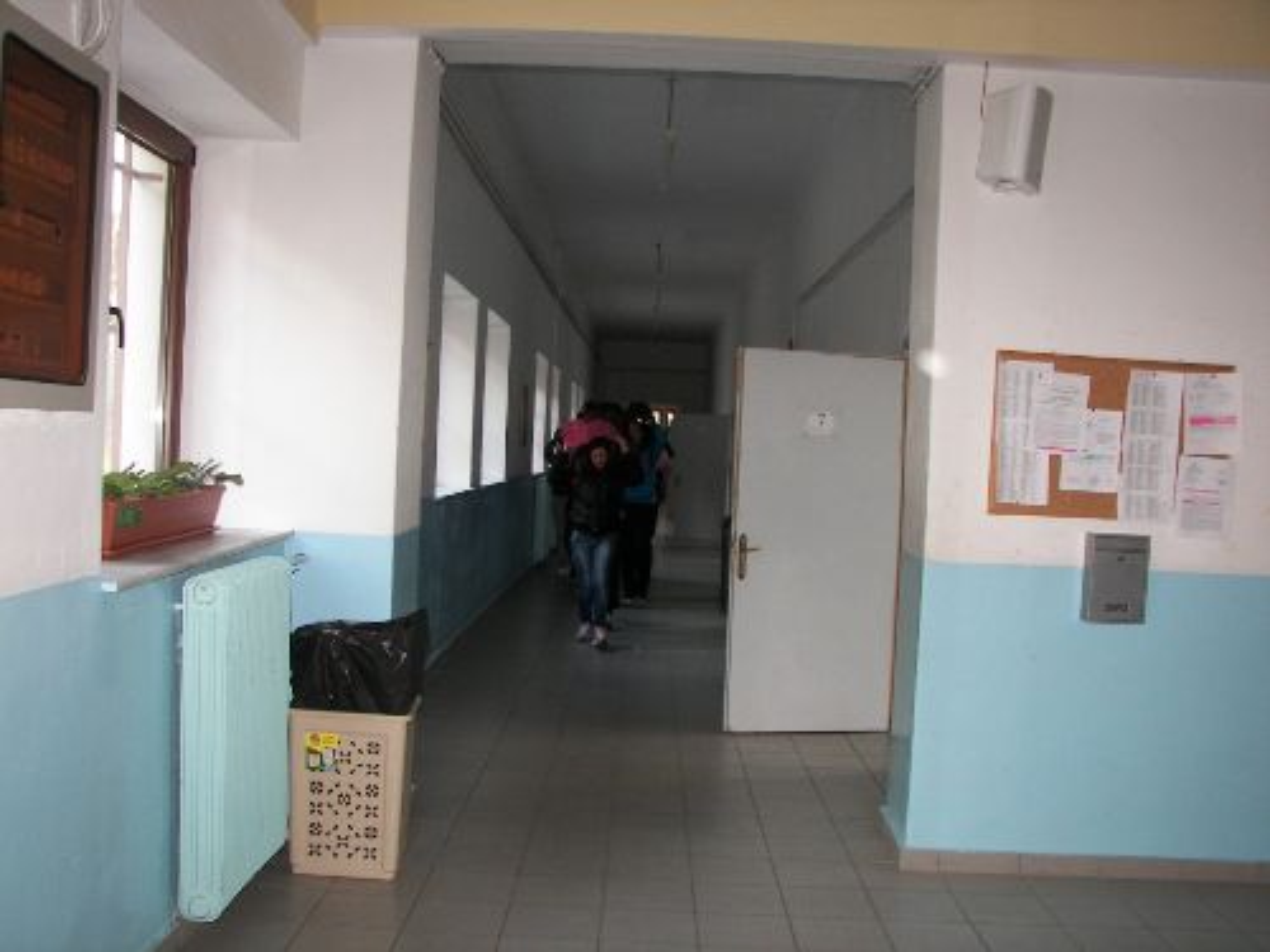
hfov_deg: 51.4
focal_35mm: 36
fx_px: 1321
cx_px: 635
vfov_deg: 39.7
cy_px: 476
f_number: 2.8
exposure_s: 1/30
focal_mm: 6
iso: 100
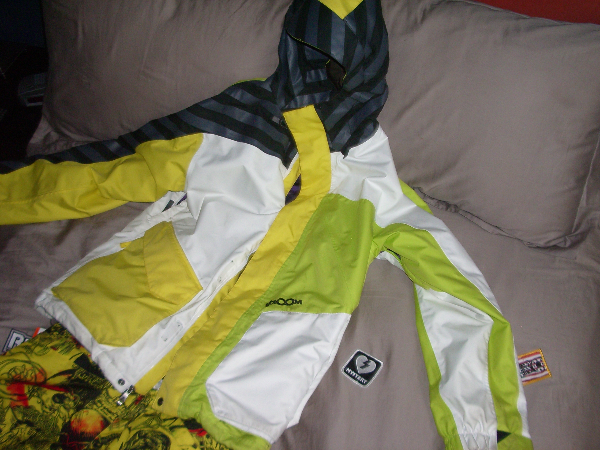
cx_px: 300
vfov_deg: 35.1
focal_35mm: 41
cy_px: 225
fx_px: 711
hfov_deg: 45.8
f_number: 2.8
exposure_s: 1/60
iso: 200
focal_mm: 6.8
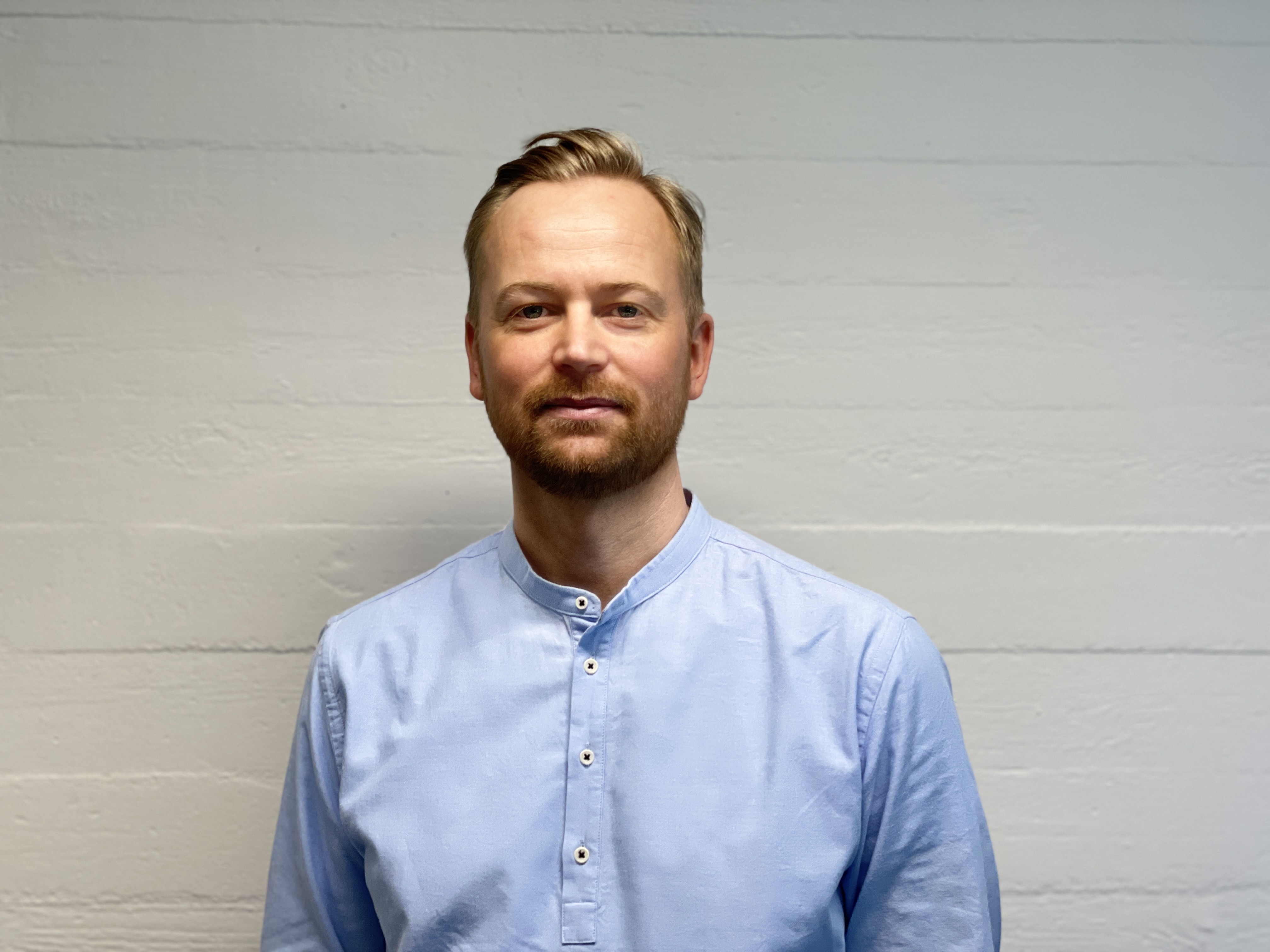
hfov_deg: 36.8
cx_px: 635
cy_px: 476
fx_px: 1908
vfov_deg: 28.0
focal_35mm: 52
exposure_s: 1/100
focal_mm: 6
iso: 100
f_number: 2
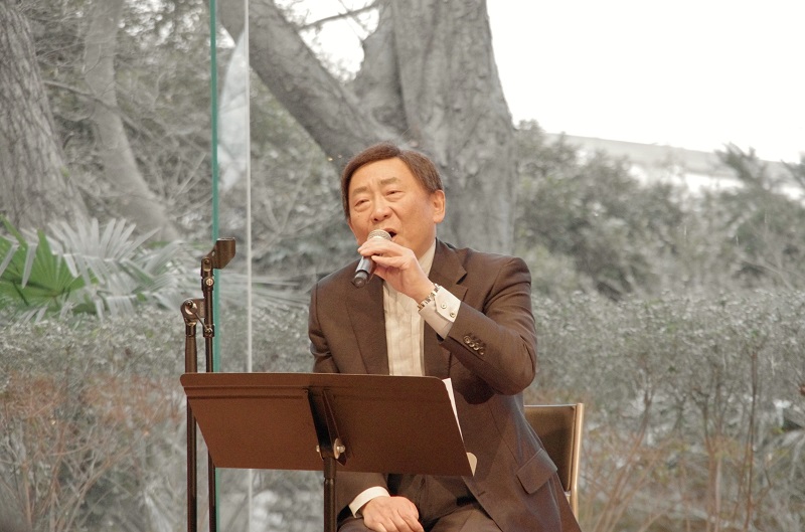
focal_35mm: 202
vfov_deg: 6.7
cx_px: 402
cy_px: 266
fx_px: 4516
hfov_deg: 10.2
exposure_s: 1/100
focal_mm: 135
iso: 4000
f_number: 6.3
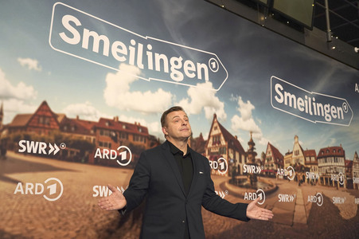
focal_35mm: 42
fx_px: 419
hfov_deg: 46.4
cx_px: 180
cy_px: 120
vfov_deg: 31.8
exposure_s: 1/250
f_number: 4.5
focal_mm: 42
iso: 2500
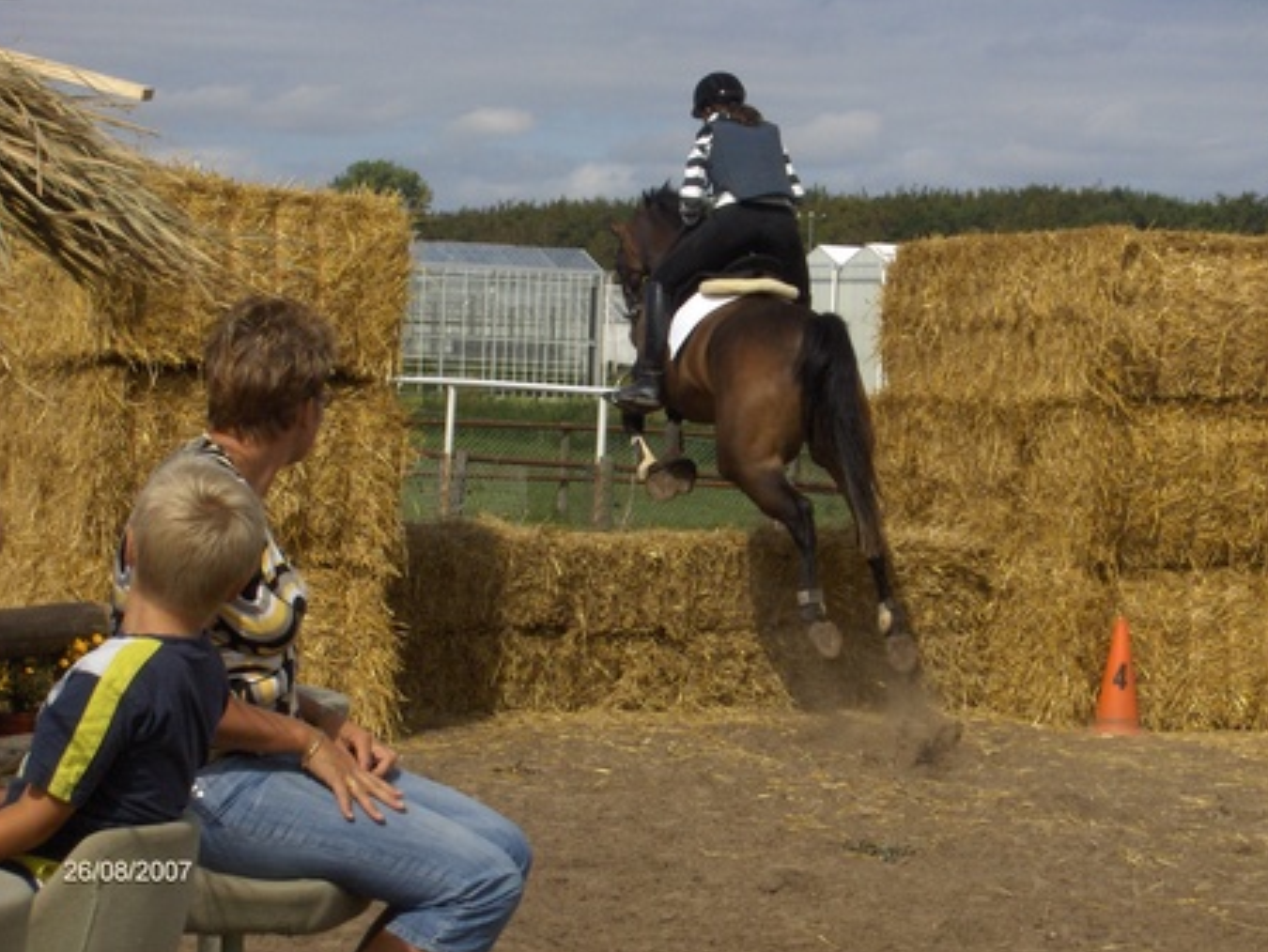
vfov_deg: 13.2
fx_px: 4105
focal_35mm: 112
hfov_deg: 17.6
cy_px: 476
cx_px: 657
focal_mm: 17.39
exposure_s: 1/575
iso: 100
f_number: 7.7
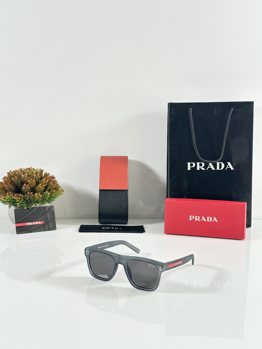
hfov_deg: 30.3
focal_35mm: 48
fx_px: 484
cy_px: 174
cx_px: 131
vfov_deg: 39.7
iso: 100
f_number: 1.78
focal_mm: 6.86
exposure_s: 1/100
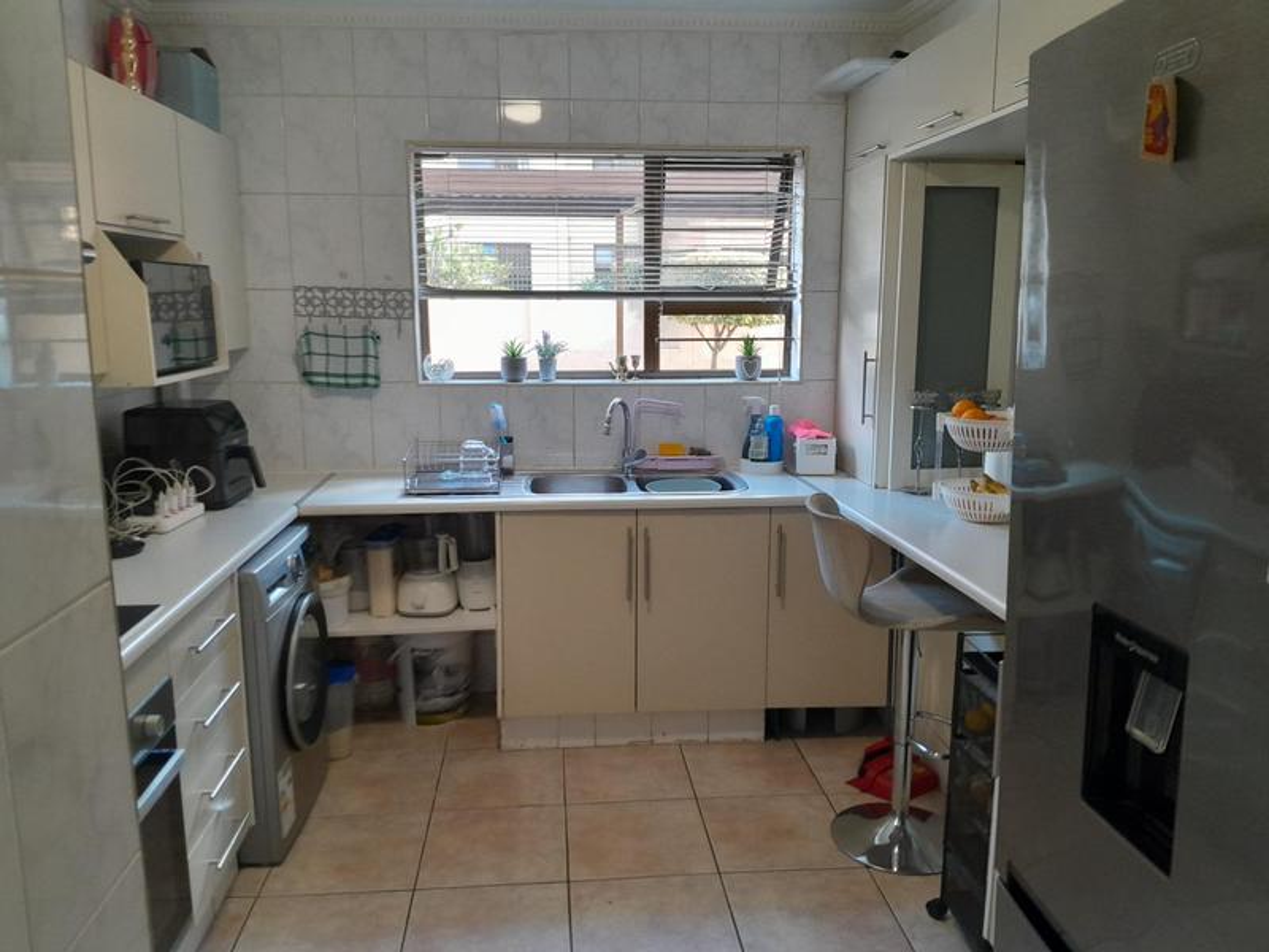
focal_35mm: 26
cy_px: 476
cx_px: 634
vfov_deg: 53.1
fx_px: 953
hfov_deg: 67.3
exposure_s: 1/60
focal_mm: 3.98
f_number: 1.8
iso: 250
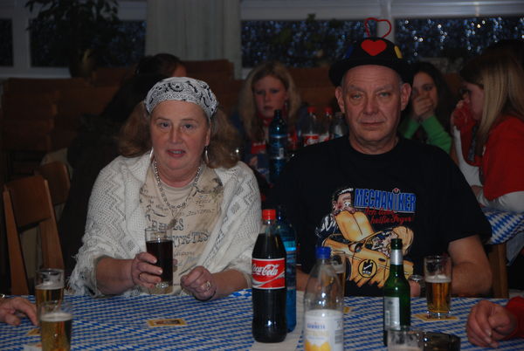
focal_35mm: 135
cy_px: 176
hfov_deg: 15.2
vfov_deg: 10.2
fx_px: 1968
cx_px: 262
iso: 400
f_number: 5.6
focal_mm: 90
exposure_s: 1/60
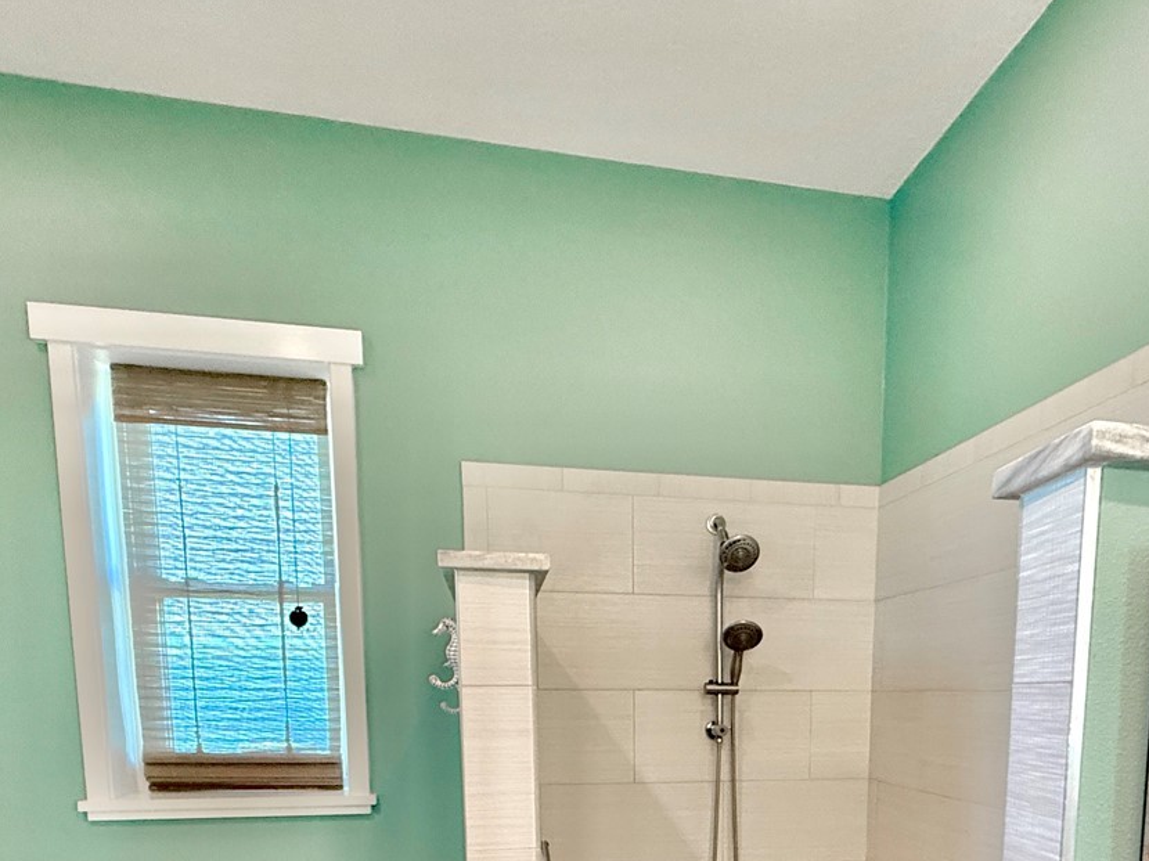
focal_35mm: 27
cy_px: 817
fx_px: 896
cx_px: 698
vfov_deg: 45.2
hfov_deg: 64.6
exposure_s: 1/60
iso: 320
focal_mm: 2.22
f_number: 2.2
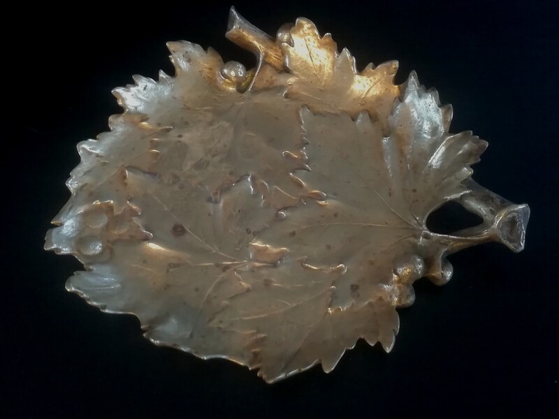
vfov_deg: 34.3
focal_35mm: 42
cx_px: 280
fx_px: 678
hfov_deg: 44.8
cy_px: 210
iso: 500
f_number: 2.2
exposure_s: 1/25
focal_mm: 3.83
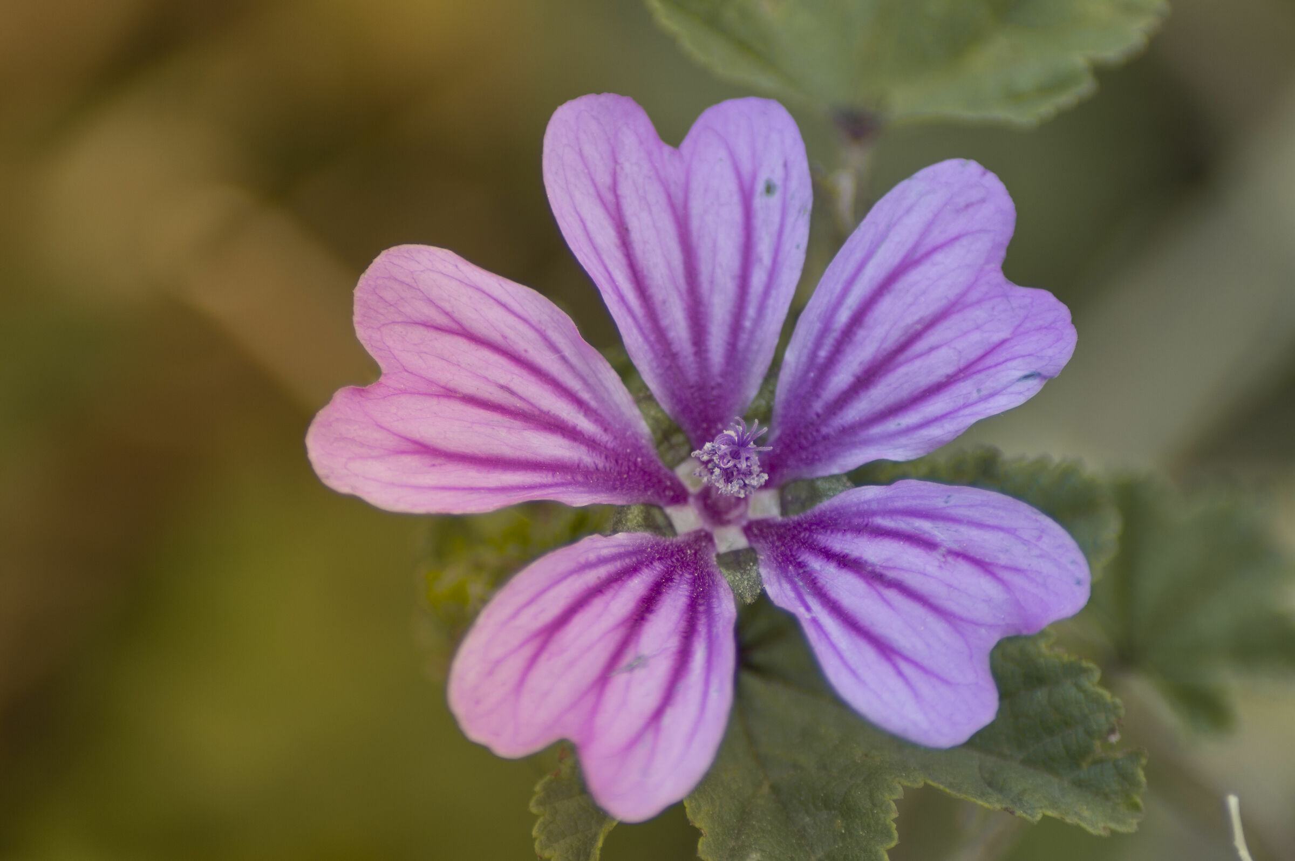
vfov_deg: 3.0
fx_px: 16174
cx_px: 648
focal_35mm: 450
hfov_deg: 4.6
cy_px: 430
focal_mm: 300
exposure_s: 1/250
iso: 100
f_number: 5.6
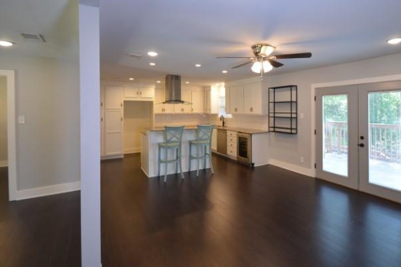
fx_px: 200
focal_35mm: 18
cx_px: 229
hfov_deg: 89.4
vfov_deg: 66.8
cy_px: 109
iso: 720
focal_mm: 10
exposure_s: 1/15
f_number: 8
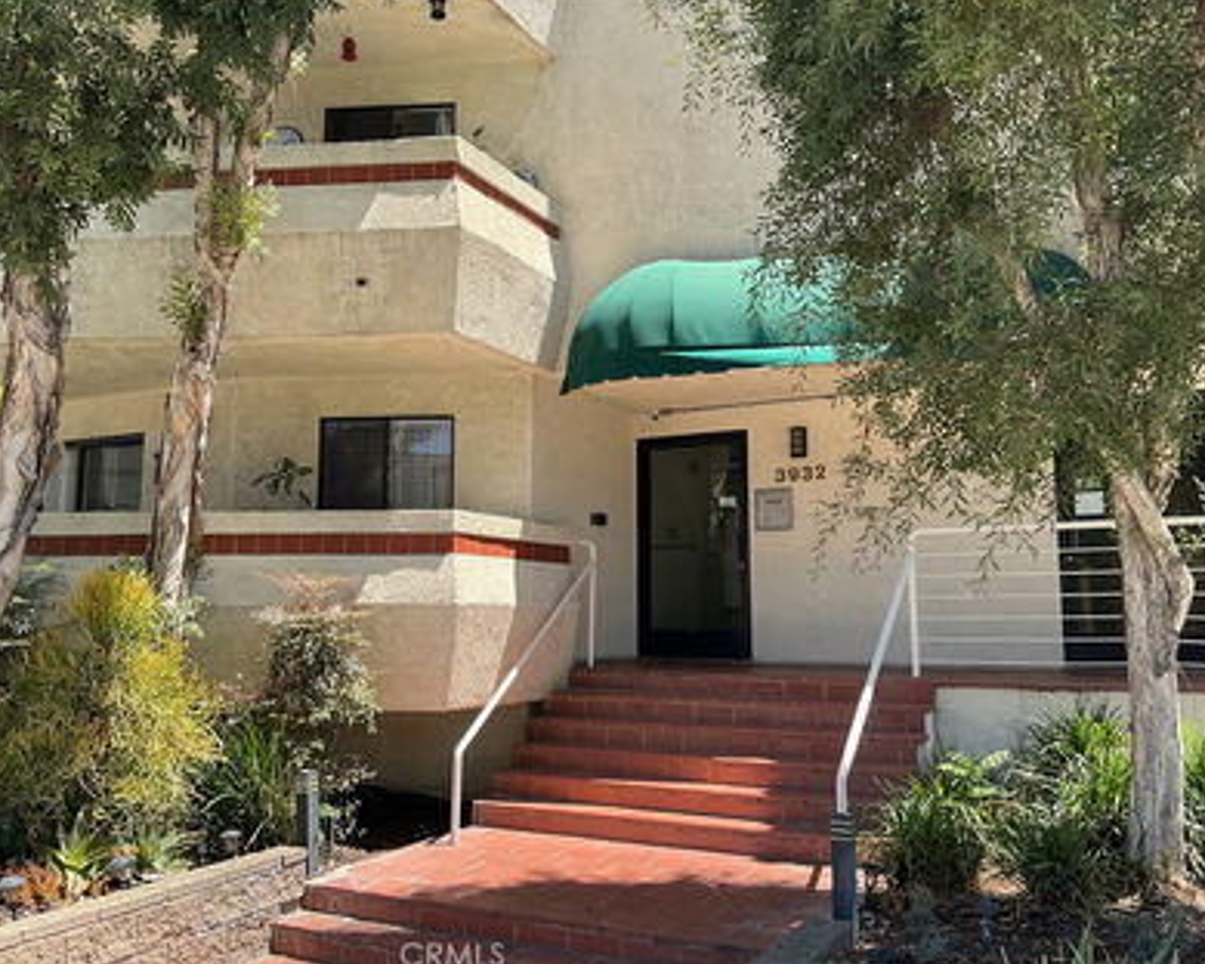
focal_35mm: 31
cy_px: 479
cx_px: 576
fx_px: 1106
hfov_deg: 57.2
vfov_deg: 47.1
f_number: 1.8
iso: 25
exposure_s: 1/534
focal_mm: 3
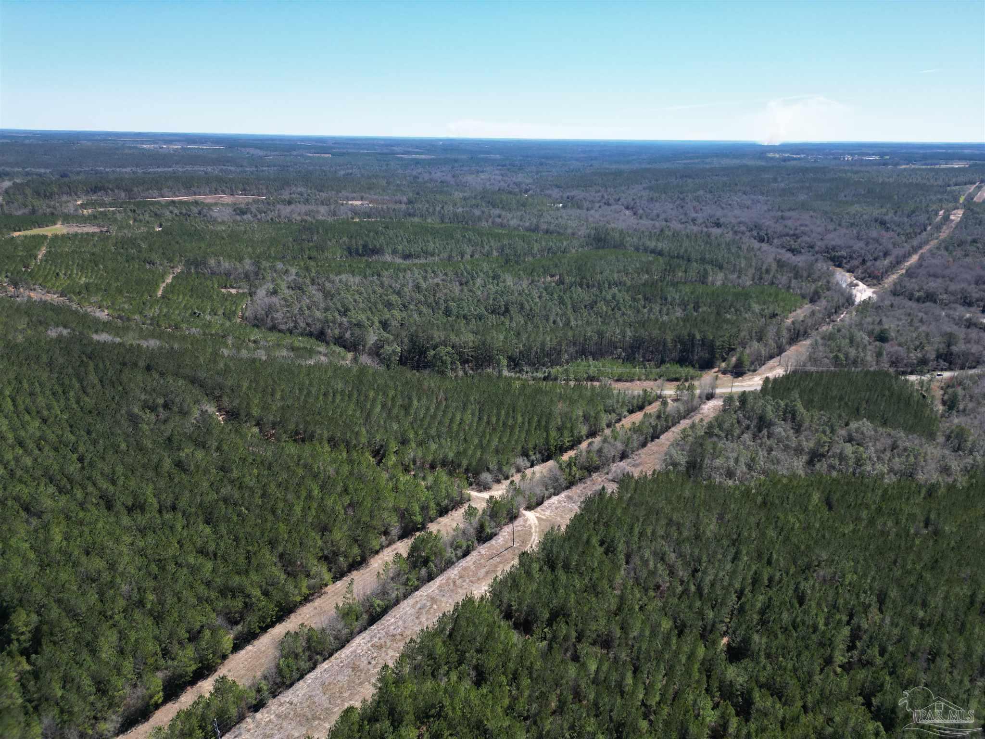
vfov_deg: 56.8
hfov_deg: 71.6
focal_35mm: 24
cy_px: 370
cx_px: 492
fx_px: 683
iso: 130
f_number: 1.7
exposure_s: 1/2000
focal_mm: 6.72
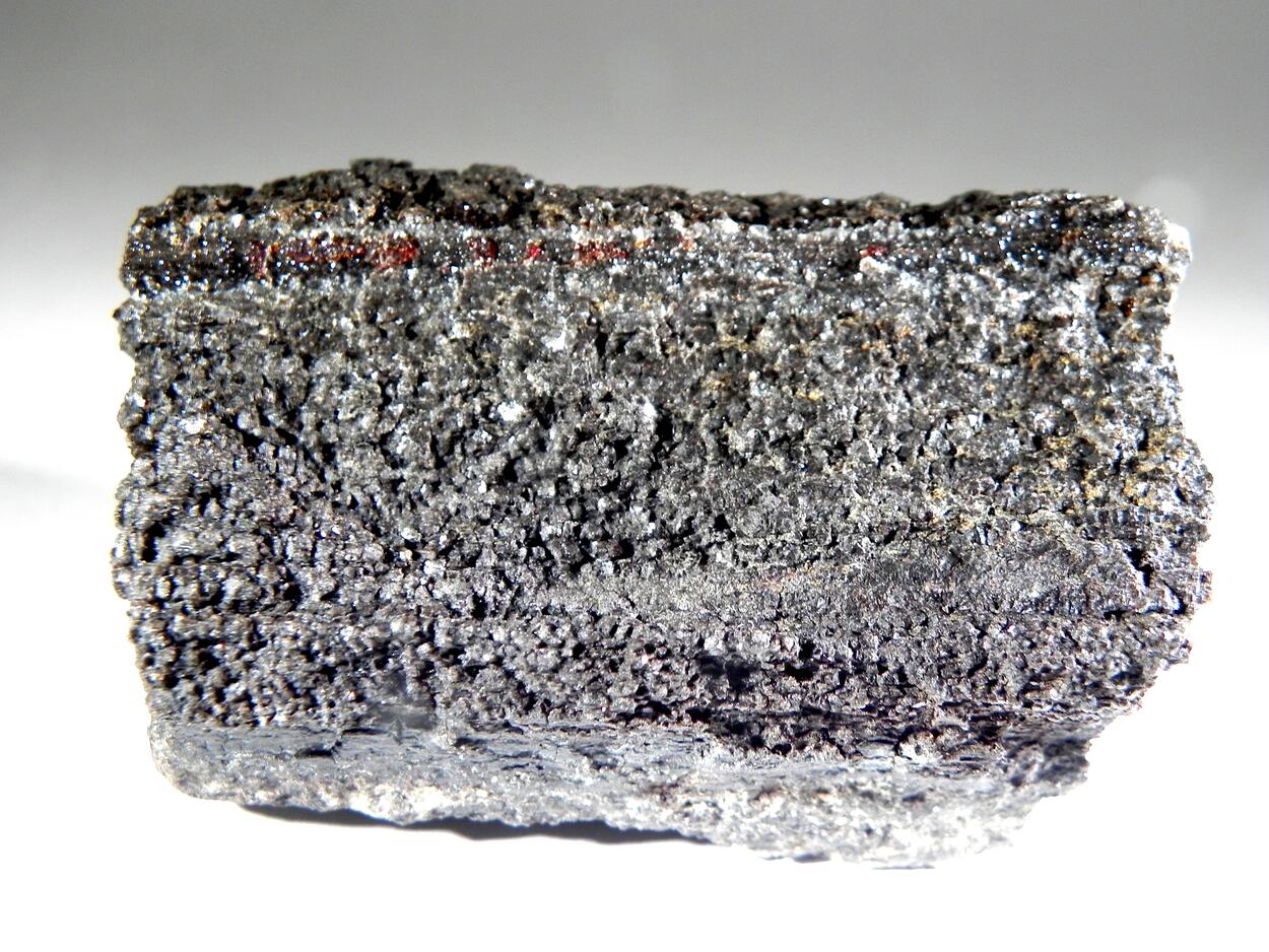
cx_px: 634
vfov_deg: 35.1
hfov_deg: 45.8
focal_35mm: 41
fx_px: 1503
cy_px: 476
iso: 160
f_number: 3.2
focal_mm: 7.3
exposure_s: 1/31
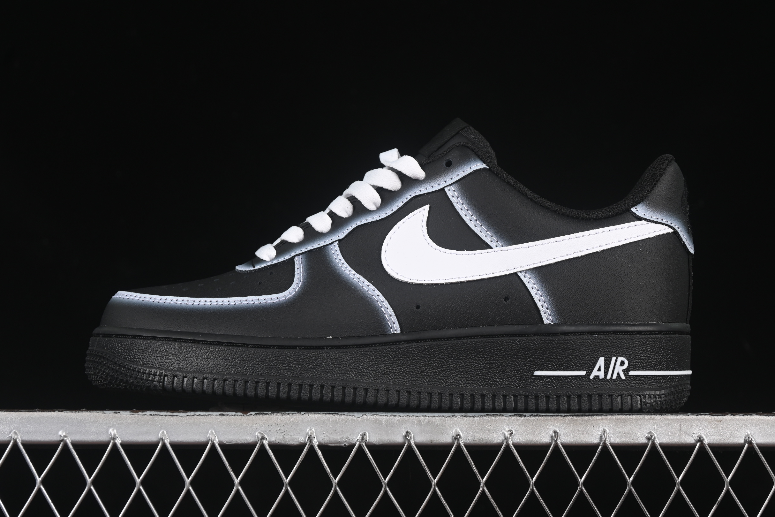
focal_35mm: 86
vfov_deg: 15.9
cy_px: 226
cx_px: 402
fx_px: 1851
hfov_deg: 23.6
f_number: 6.3
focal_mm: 50
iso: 160
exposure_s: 1/60
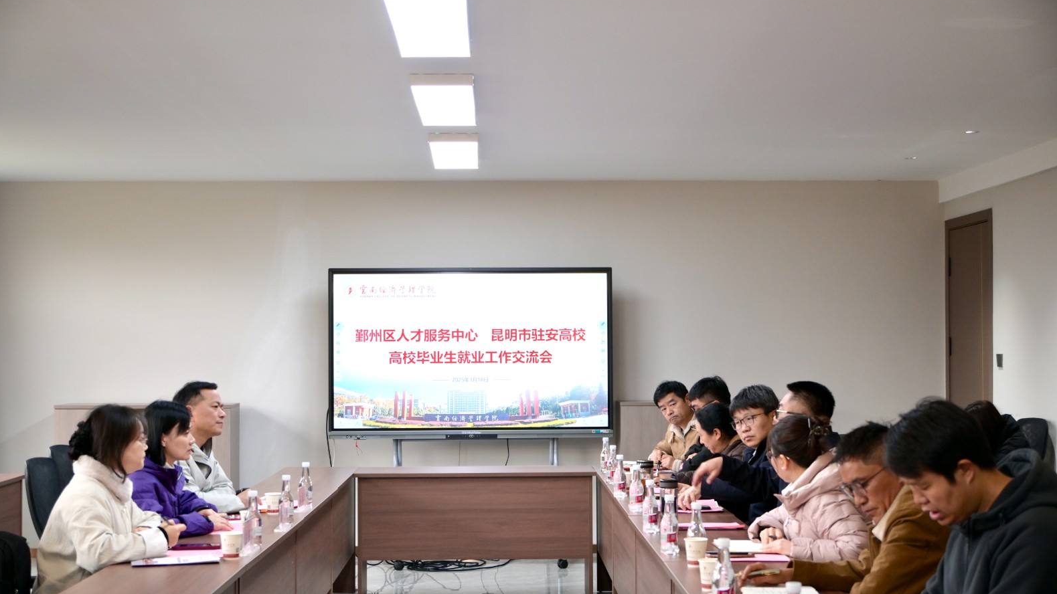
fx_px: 1472
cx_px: 522
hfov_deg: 39.5
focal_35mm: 53
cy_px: 346
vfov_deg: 22.8
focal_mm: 33
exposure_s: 1/60
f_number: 4
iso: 400
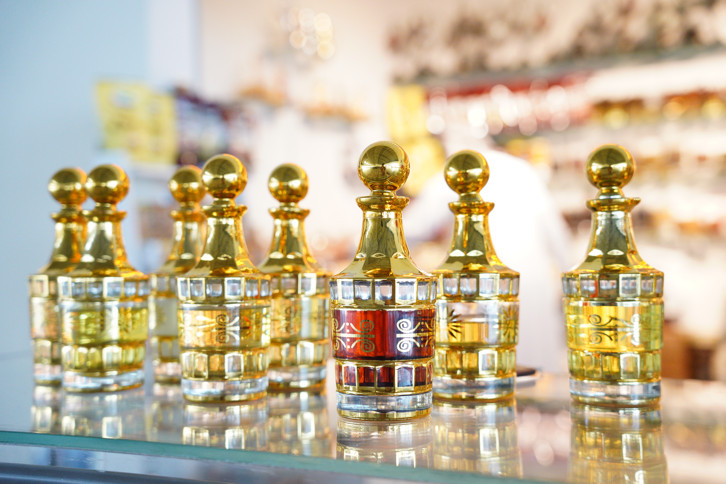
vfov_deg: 26.9
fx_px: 1012
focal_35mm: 50
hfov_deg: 39.5
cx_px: 363
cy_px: 242
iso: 4000
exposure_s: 1/320
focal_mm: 50.2
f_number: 3.5
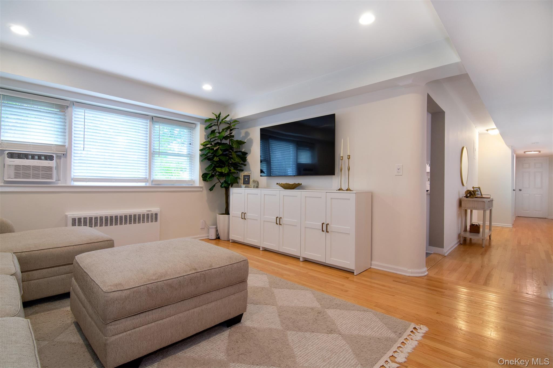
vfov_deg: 72.0
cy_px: 184
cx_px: 276
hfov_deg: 95.0
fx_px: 253
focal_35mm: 16
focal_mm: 11
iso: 640
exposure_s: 1/15
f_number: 8
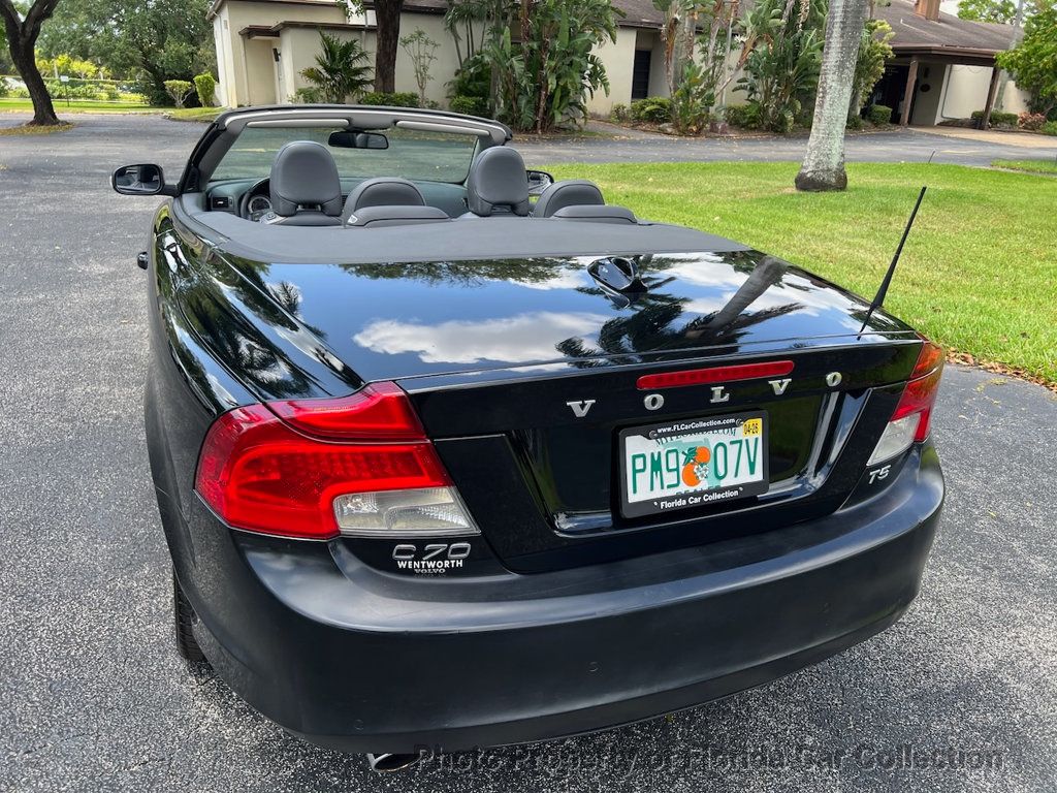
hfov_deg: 67.3
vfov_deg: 53.1
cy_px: 396
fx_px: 794
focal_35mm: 26
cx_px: 528
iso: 50
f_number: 1.5
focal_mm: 5.7
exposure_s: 1/797
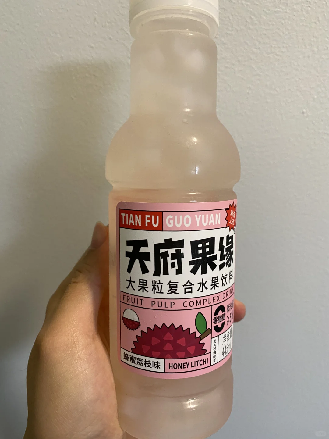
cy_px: 220
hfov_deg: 53.1
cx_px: 164
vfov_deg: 67.3
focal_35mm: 26
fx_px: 329
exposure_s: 1/50
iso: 250
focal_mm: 4.25
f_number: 1.8
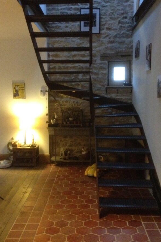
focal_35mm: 42
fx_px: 282
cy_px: 109
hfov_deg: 31.9
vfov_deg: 46.3
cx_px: 88
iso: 800
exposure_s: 1/15
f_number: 2.4
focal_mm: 4.28
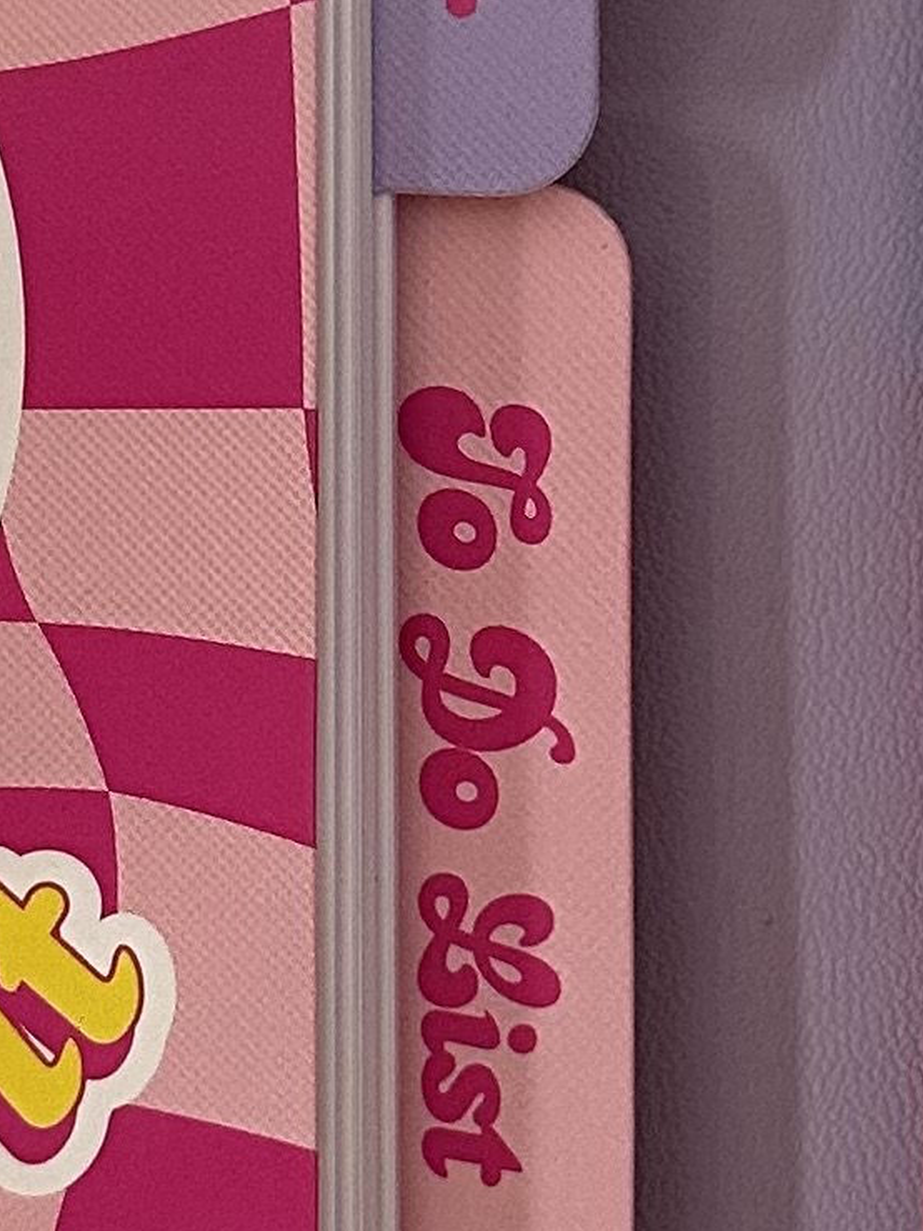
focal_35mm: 131
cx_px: 382
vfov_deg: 15.0
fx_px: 4659
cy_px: 466
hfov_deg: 11.3
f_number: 1.78
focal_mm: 6.86
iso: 250
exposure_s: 1/67
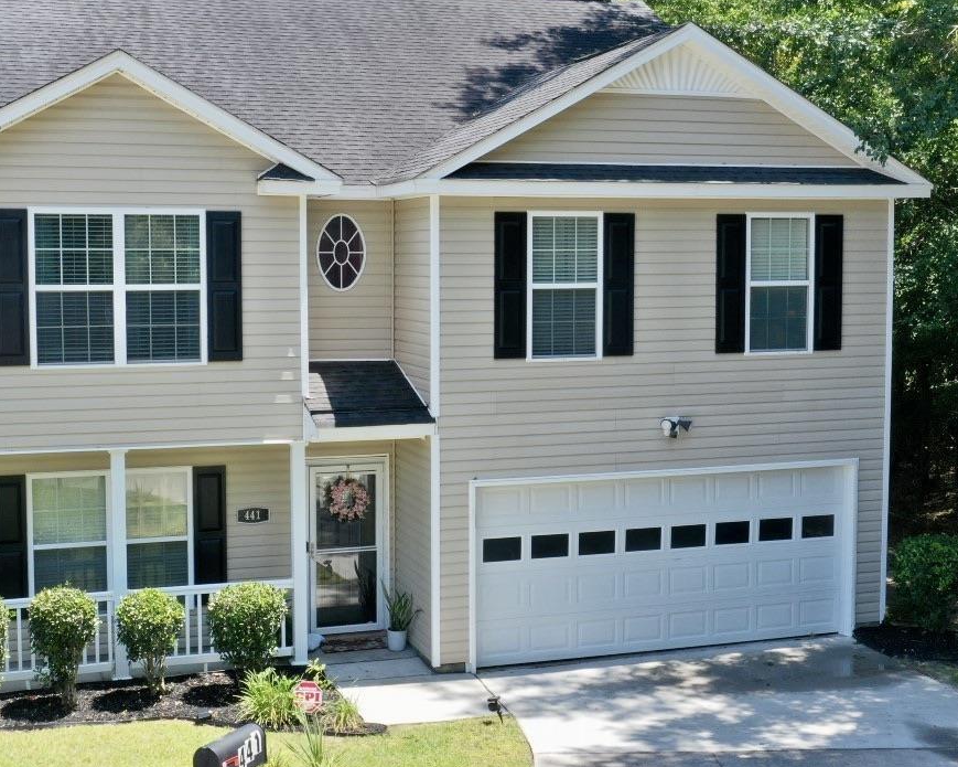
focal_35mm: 49
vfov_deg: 30.8
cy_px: 360
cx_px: 448
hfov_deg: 38.0
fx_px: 1389
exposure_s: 1/80
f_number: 9
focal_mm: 10.26
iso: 100
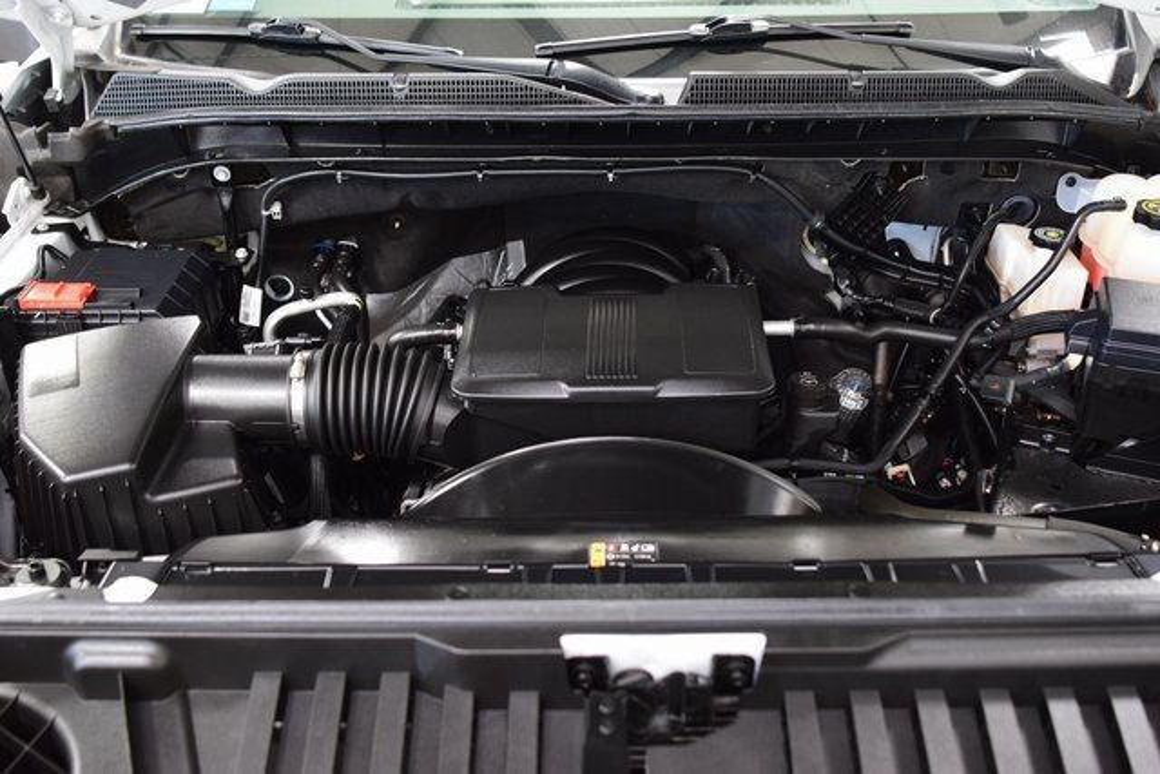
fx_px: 1160
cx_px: 580
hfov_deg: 53.1
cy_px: 387
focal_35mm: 36
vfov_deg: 36.9
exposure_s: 1/30
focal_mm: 24
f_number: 2.8
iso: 1600
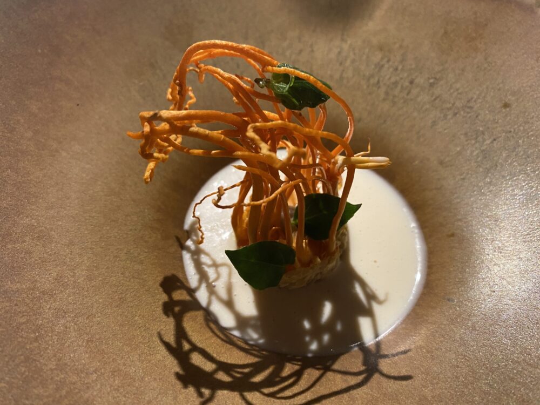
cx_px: 270
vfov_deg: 54.9
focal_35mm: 25
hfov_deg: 69.4
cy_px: 202
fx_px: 390
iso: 400
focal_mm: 4.25
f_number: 1.8
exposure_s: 1/50
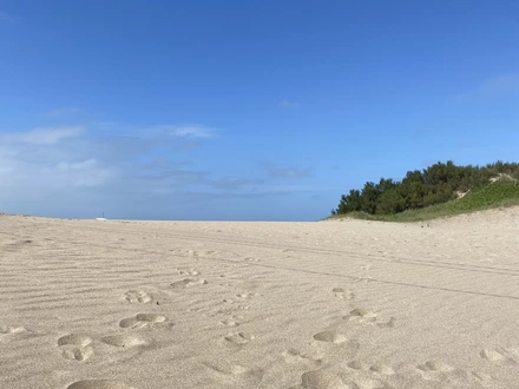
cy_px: 194
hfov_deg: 67.3
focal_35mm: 26
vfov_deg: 53.1
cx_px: 260
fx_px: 390
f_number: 1.8
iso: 32
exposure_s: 1/5025
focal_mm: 4.25
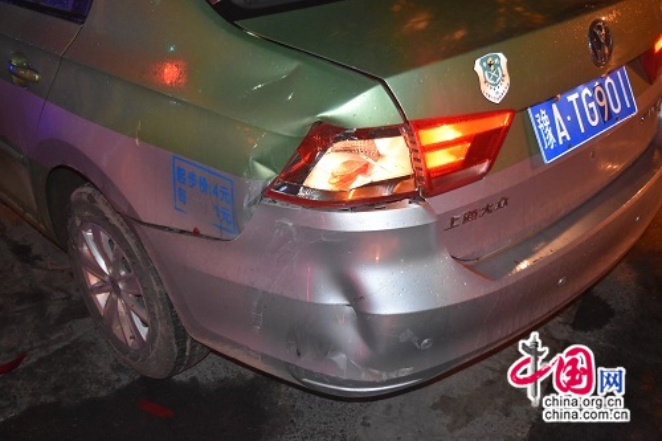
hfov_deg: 47.9
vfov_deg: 33.0
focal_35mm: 40
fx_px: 744
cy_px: 220
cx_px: 331
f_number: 4
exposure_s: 1/60
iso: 3200
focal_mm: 27
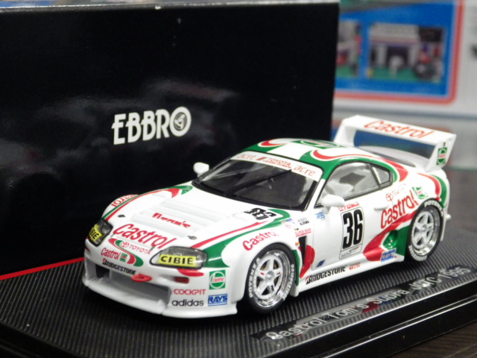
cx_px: 238
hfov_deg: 22.5
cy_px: 179
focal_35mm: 87
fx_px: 1199
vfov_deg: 17.0
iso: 800
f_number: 4.4
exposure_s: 1/30
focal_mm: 15.6
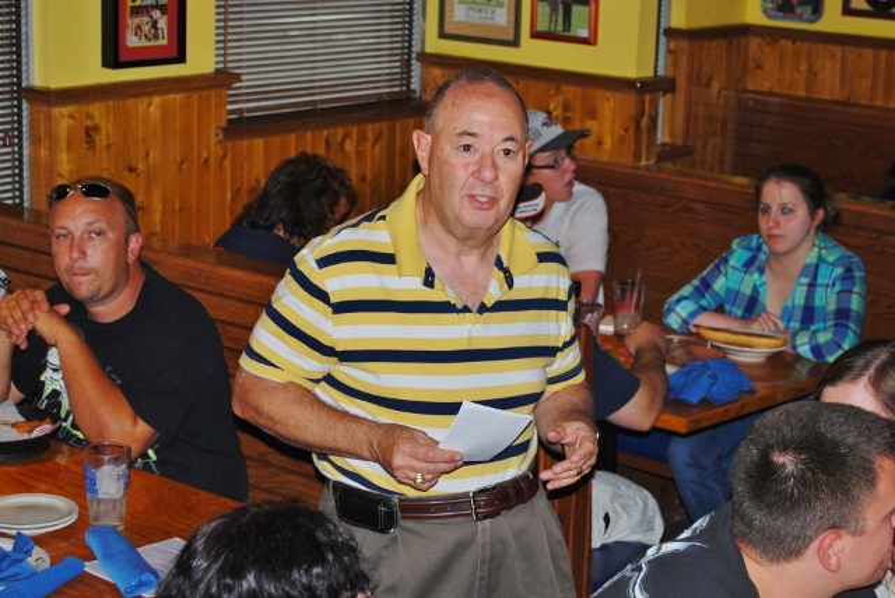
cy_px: 299
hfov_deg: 24.6
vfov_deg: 16.6
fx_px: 2053
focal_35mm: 82
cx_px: 448
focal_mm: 55
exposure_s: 1/60
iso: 200
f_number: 5.6
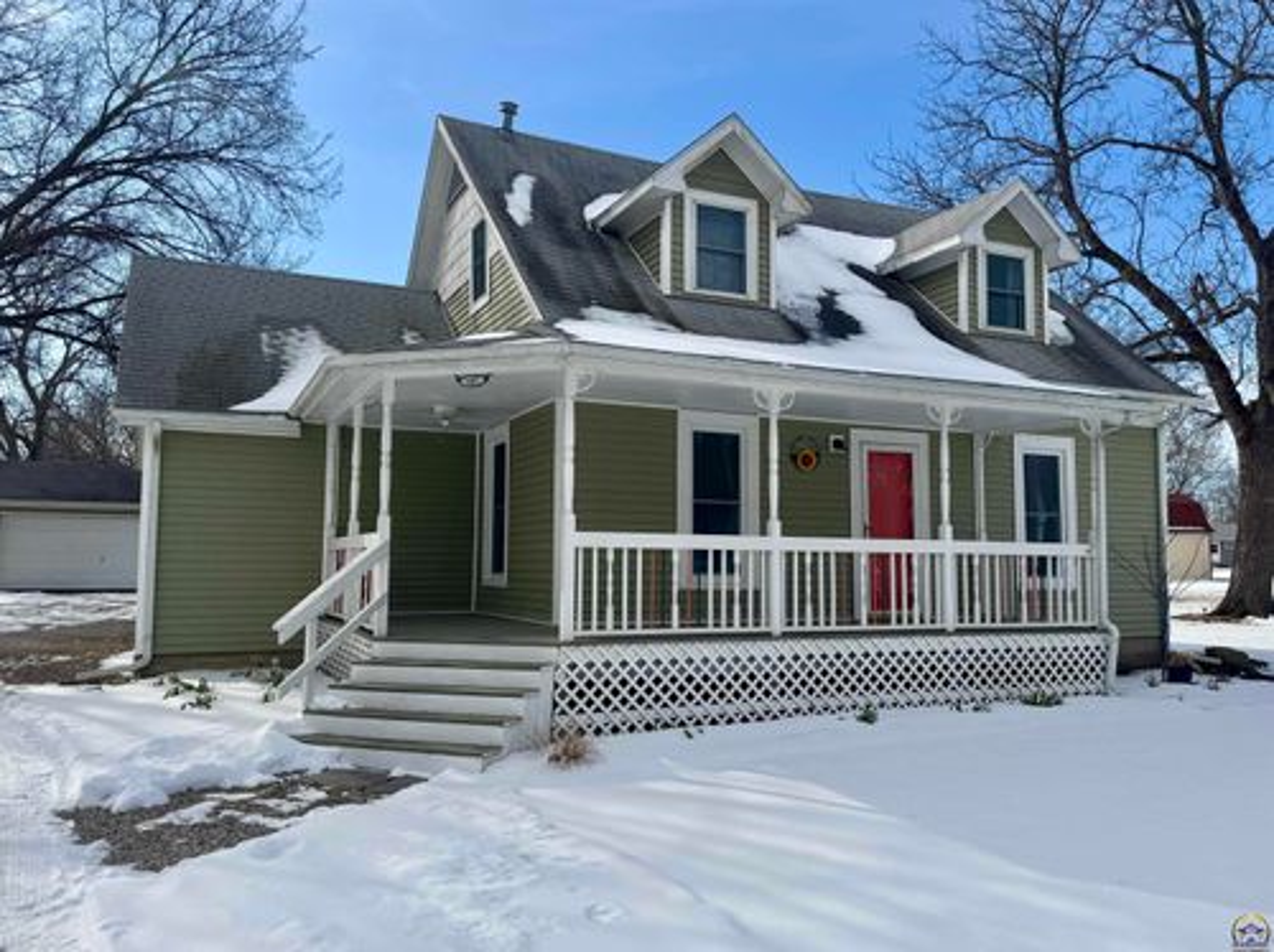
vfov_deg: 56.7
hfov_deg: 71.6
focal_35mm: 24
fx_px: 882
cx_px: 637
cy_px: 476
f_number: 1.78
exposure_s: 1/6410
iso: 80
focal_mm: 6.76
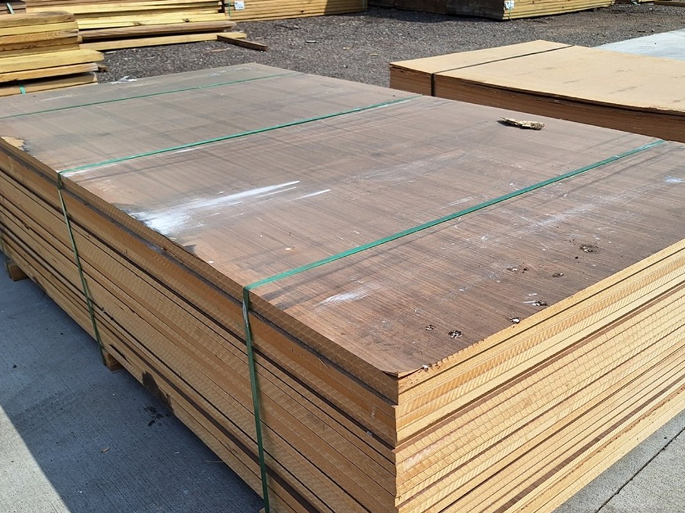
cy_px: 344
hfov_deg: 55.0
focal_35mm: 33
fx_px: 653
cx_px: 405
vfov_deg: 42.3
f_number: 1.8
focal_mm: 5.54
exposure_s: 1/2674
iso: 40
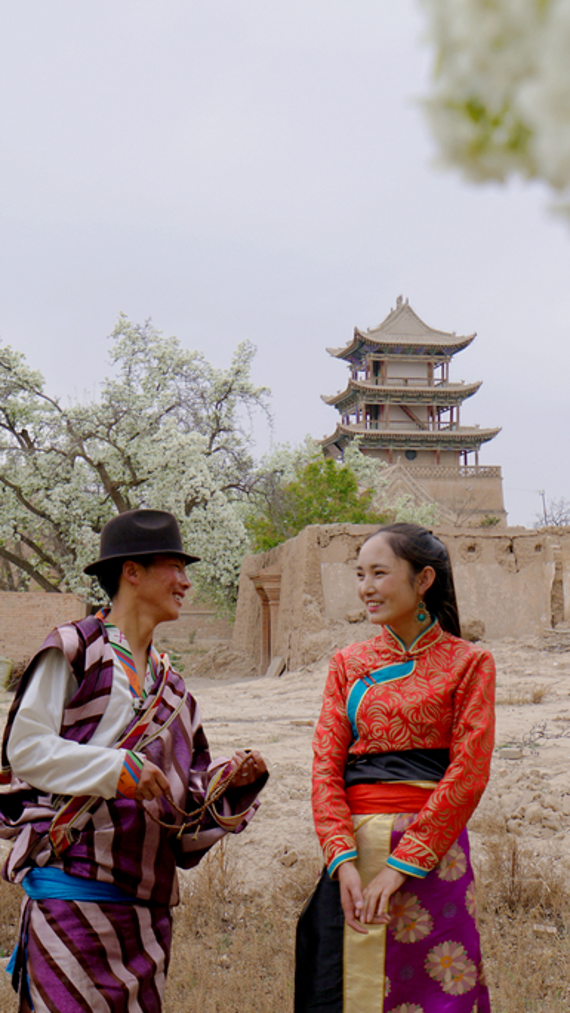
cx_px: 289
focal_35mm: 37
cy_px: 509
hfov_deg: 32.0
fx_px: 994
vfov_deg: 54.0
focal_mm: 35
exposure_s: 1/1000
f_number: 5
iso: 200
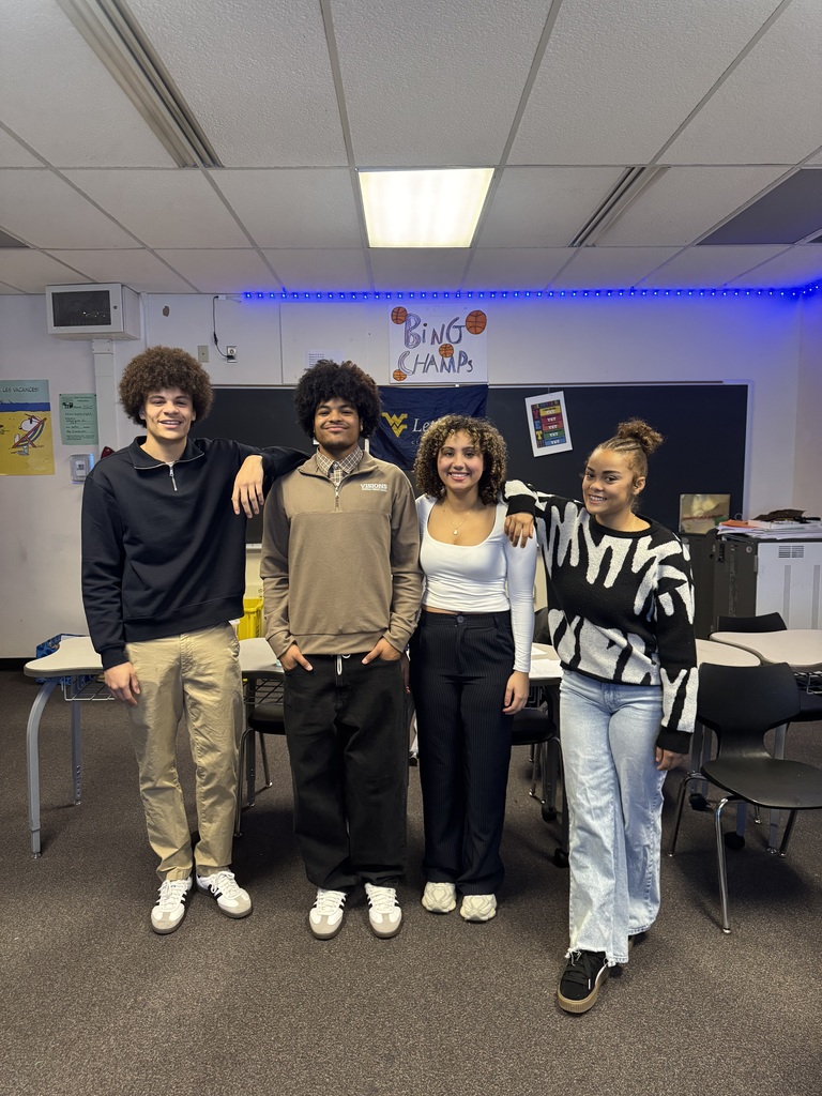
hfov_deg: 56.8
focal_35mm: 24
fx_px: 760
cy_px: 548
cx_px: 411
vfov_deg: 71.6
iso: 500
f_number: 1.78
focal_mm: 6.76
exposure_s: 1/60
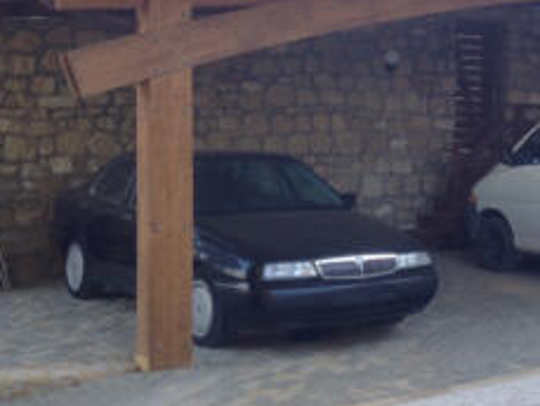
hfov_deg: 26.0
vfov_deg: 20.4
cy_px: 171
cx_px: 507
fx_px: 1124
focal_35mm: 72
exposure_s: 1/120
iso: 50
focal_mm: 4.12
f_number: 2.4
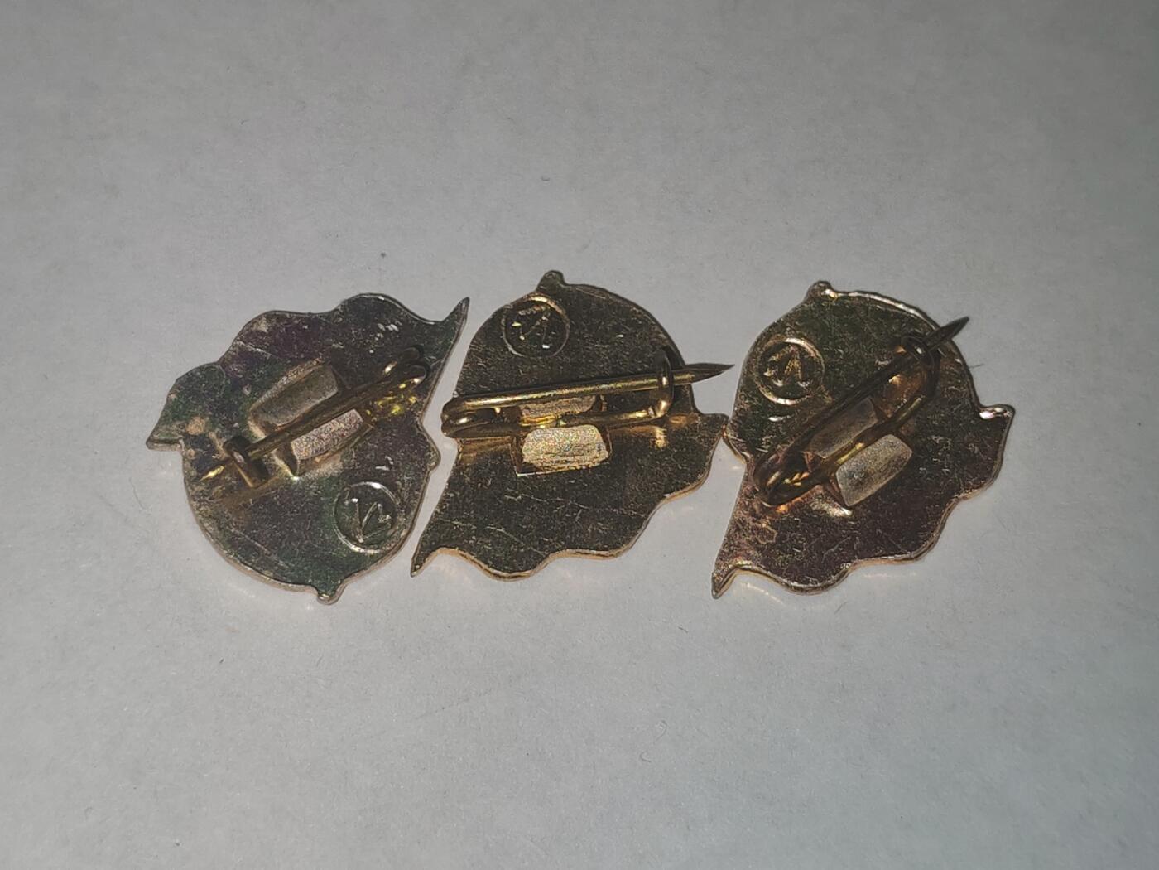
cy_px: 435
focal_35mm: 68
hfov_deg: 28.6
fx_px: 2277
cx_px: 580
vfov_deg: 21.6
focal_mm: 5.52
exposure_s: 1/100
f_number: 1.95
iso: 100
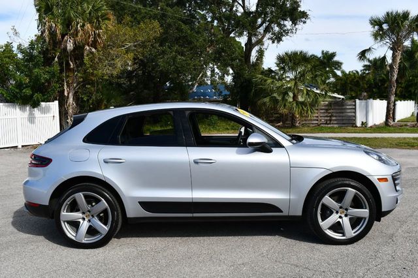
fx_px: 418
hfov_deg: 53.2
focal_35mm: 36
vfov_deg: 36.8
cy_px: 139
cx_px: 209
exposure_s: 1/250
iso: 100
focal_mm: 24
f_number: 8
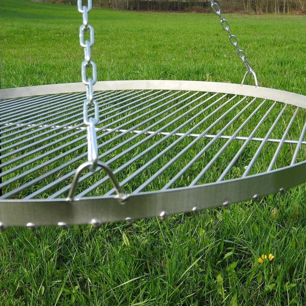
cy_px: 152
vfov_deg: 35.4
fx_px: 480
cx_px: 160
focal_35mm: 48
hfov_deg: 35.3
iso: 100
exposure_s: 1/320
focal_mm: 7.2
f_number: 3.8
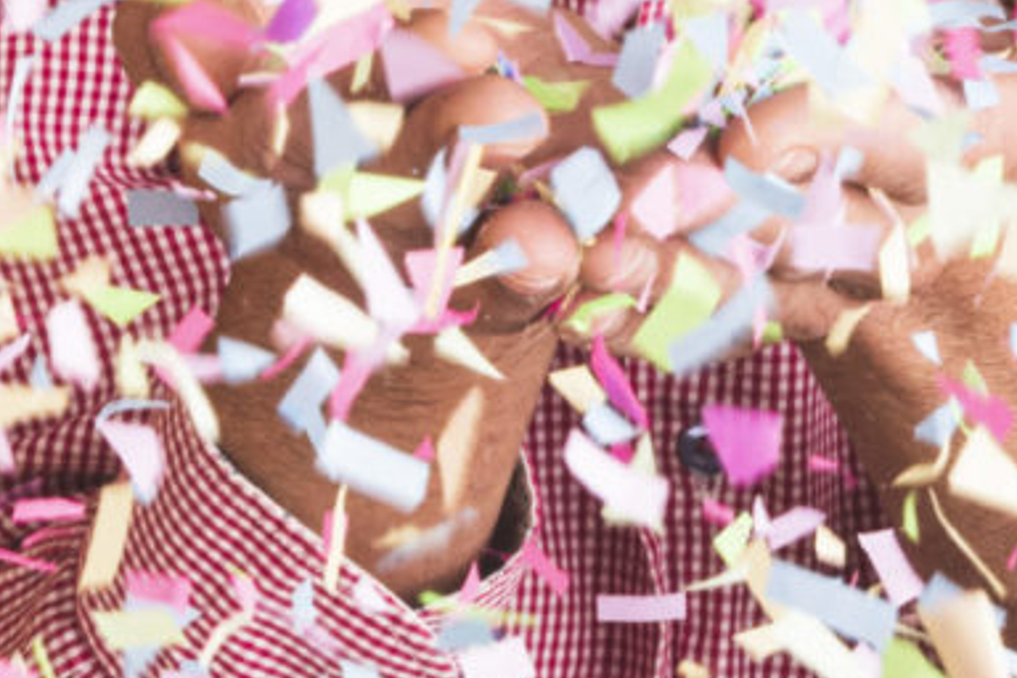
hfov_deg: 7.7
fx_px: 7514
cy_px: -494
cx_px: 670
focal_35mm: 266
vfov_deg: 5.1
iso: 400
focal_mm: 70
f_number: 22
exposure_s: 1/160
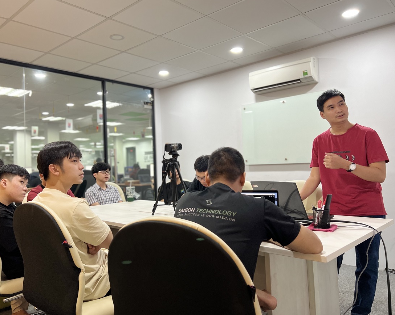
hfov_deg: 62.1
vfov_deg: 51.5
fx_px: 327
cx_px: 182
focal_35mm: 28
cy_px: 154
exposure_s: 1/60
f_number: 1.5
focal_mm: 5.7
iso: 125
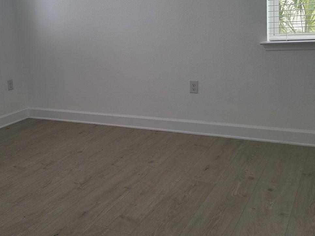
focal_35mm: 43
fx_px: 391
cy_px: 75
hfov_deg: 43.3
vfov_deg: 33.3
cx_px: 110
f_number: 1.8
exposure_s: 1/120
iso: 64
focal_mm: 5.4
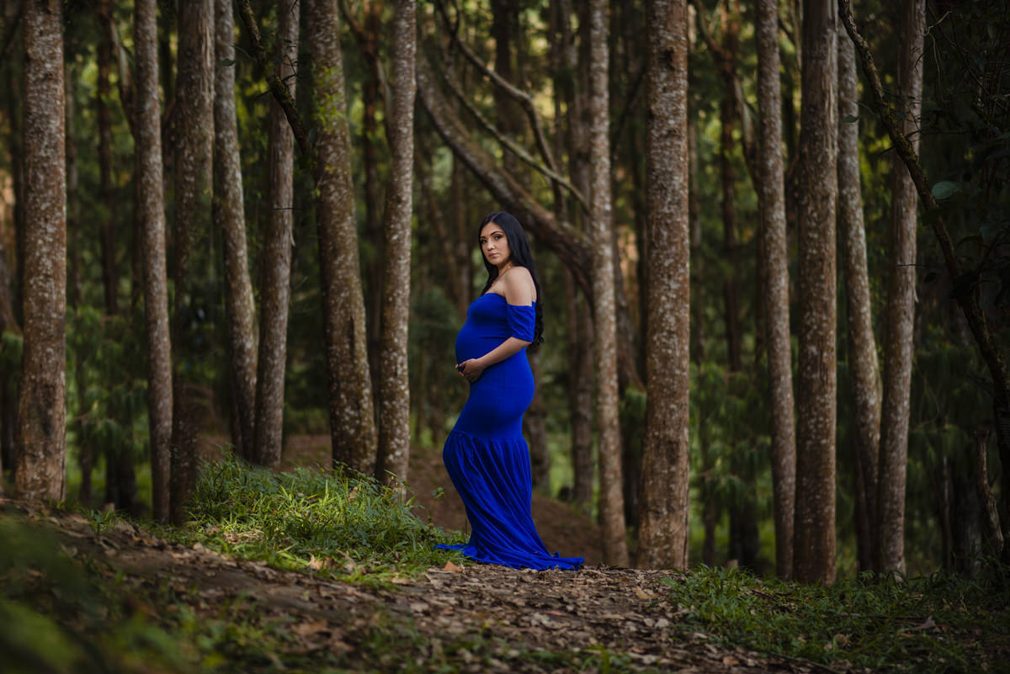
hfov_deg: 23.9
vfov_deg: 16.1
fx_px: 2385
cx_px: 505
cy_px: 337
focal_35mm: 85
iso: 100
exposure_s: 1/320
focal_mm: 85
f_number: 1.8
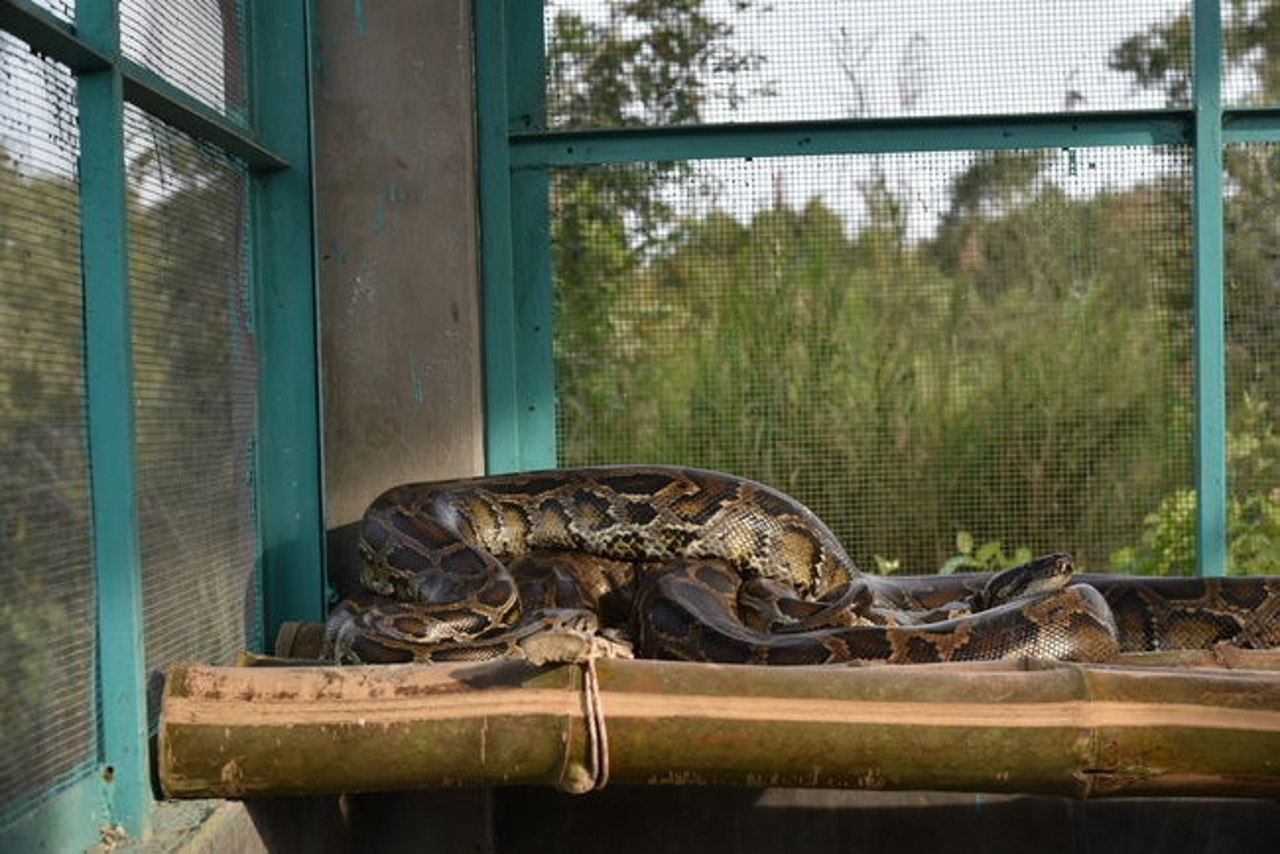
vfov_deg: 18.2
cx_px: 640
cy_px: 427
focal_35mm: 75
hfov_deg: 27.0
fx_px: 2668
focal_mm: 75
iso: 640
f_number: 9
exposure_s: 1/320
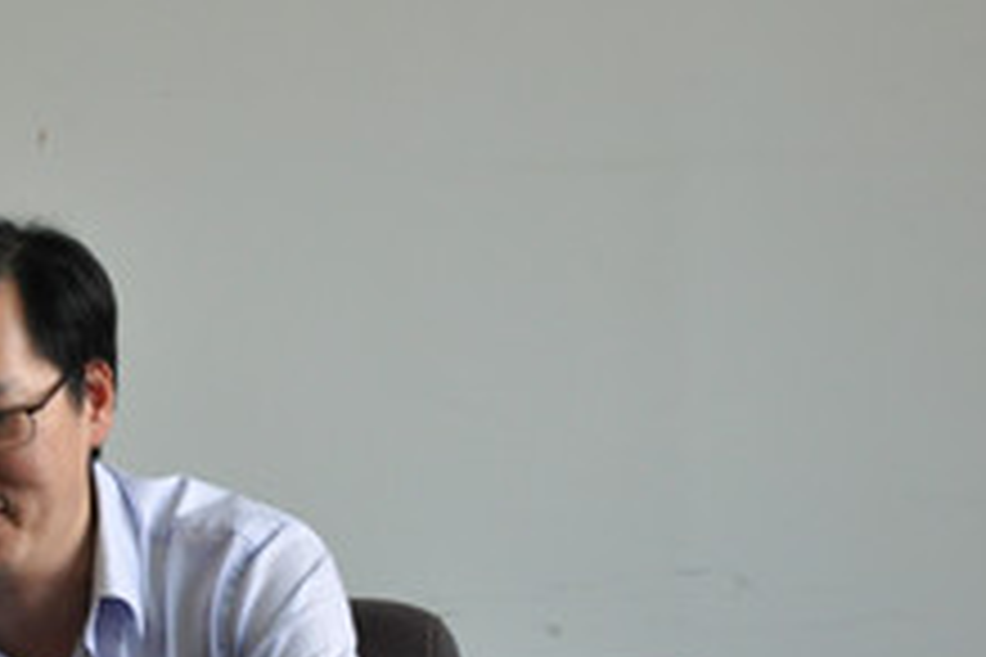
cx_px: 180
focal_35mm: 359
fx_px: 9836
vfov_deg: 3.8
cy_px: 490
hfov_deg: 5.7
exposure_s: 1/80
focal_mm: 105
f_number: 5.6
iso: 800
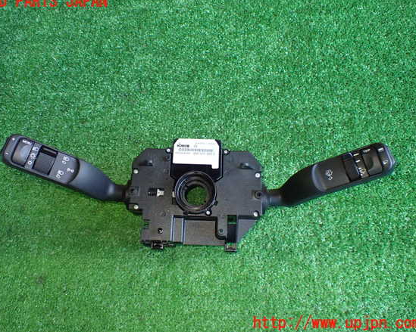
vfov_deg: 45.8
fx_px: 394
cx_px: 197
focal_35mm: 32
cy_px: 163
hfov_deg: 55.6
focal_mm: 5.4
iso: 800
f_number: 2.3
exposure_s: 1/30
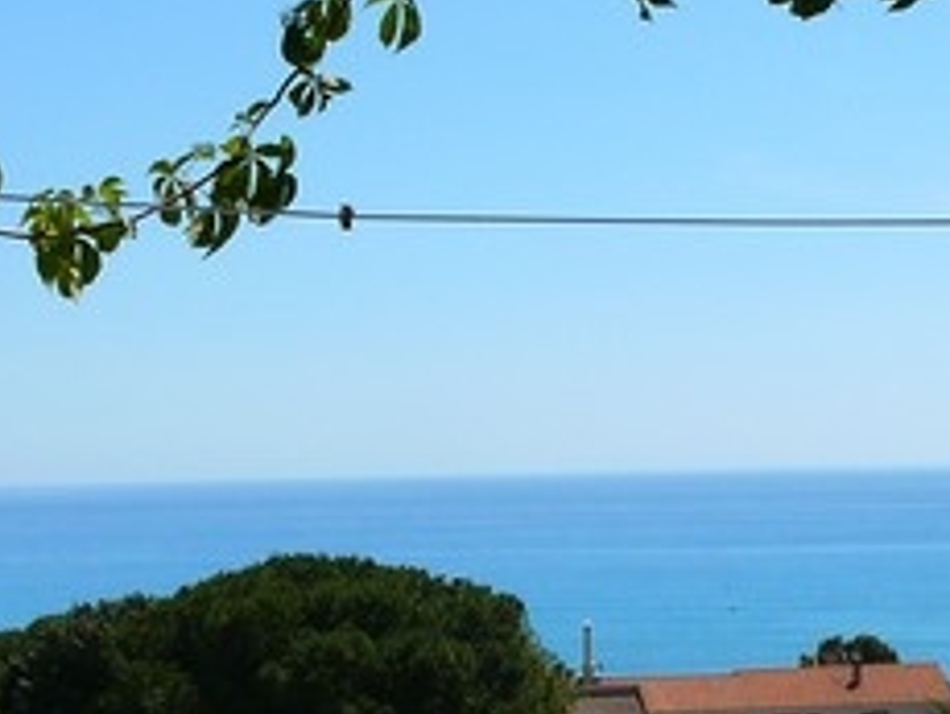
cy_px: 553
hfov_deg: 17.1
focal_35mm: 114
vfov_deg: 13.0
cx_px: 723
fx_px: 3132
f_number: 7.1
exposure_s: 1/400
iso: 100
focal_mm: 7.4
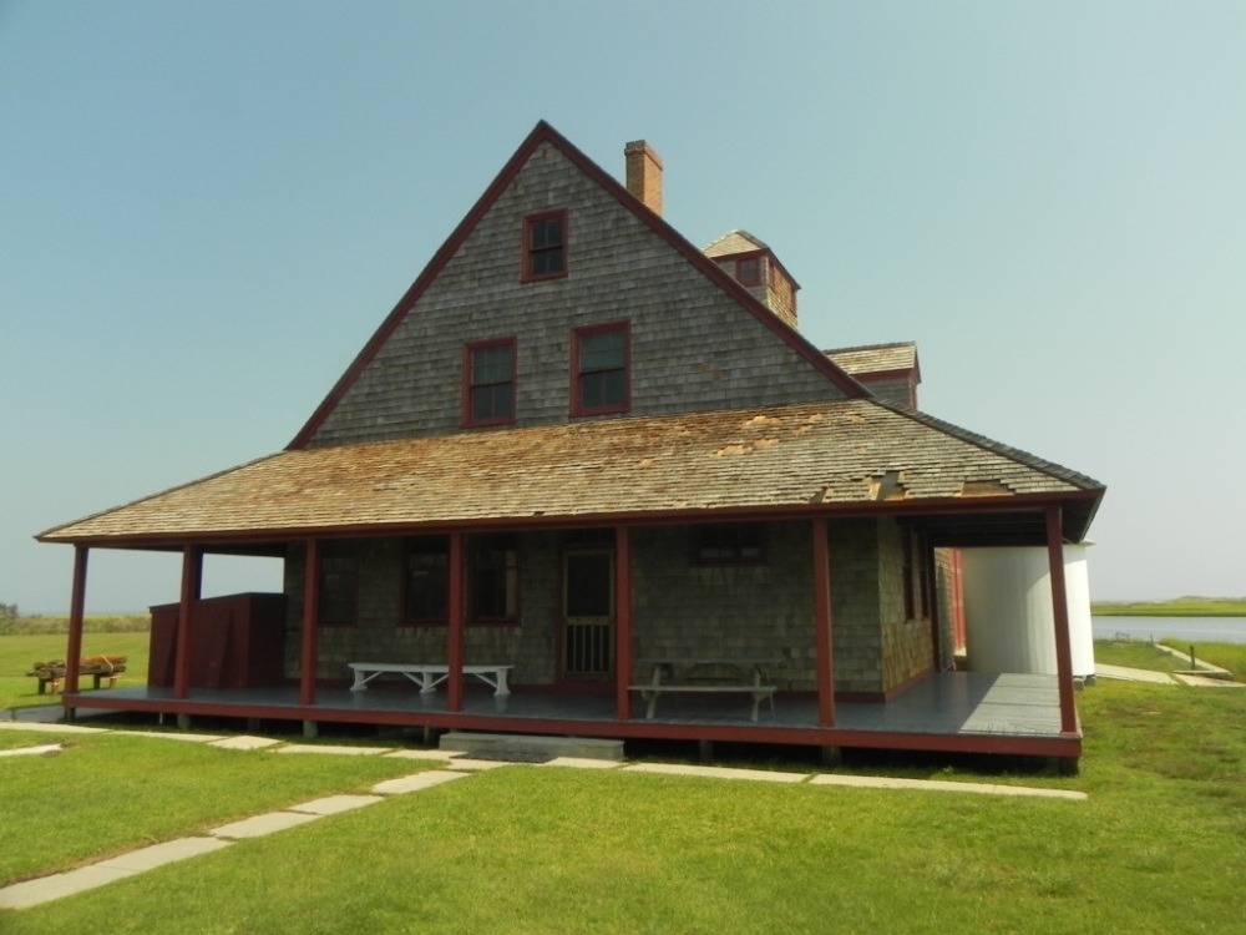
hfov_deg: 67.3
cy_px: 468
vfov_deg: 53.1
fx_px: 936
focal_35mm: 26
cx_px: 623
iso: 160
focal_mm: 4.6
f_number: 8
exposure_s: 1/440
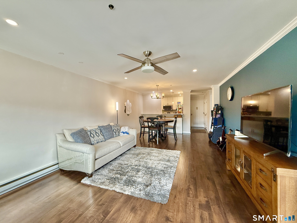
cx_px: 148
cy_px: 112
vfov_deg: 85.7
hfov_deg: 102.1
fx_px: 120
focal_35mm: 14
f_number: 2.2
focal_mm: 2.22
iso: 160
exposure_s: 1/120
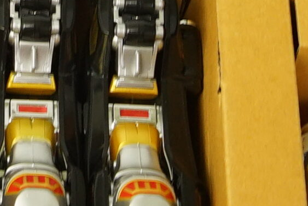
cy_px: -131
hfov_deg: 10.6
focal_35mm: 191
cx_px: -18
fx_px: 1635
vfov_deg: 7.1
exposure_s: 1/20
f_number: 10
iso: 1000
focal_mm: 28
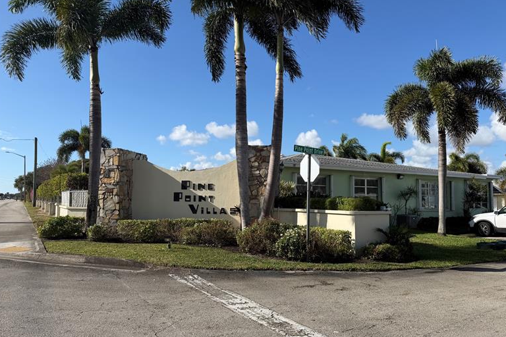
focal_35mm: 26
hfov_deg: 69.4
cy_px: 183
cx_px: 254
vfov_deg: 49.5
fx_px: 365
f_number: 1.78
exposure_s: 1/4975
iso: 80
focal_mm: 6.76
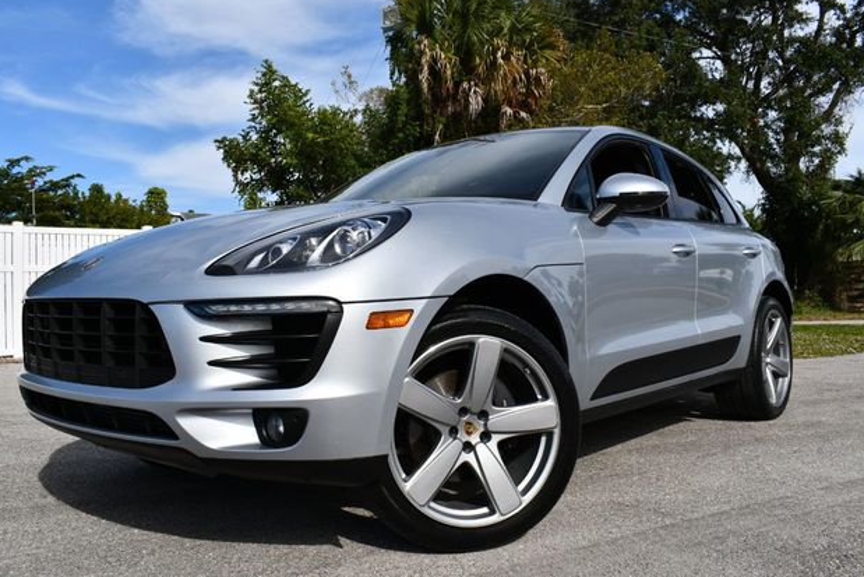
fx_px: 744
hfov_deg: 60.3
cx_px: 419
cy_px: 281
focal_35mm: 31
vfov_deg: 42.3
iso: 100
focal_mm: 20
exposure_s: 1/320
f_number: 9
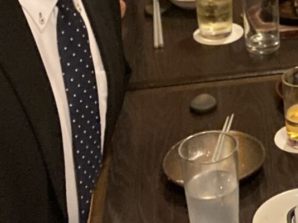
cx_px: 435
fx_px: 1153
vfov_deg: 10.6
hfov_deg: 13.9
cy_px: -143
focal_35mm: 134
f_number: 1.8
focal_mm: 3.99
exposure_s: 1/25
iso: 500
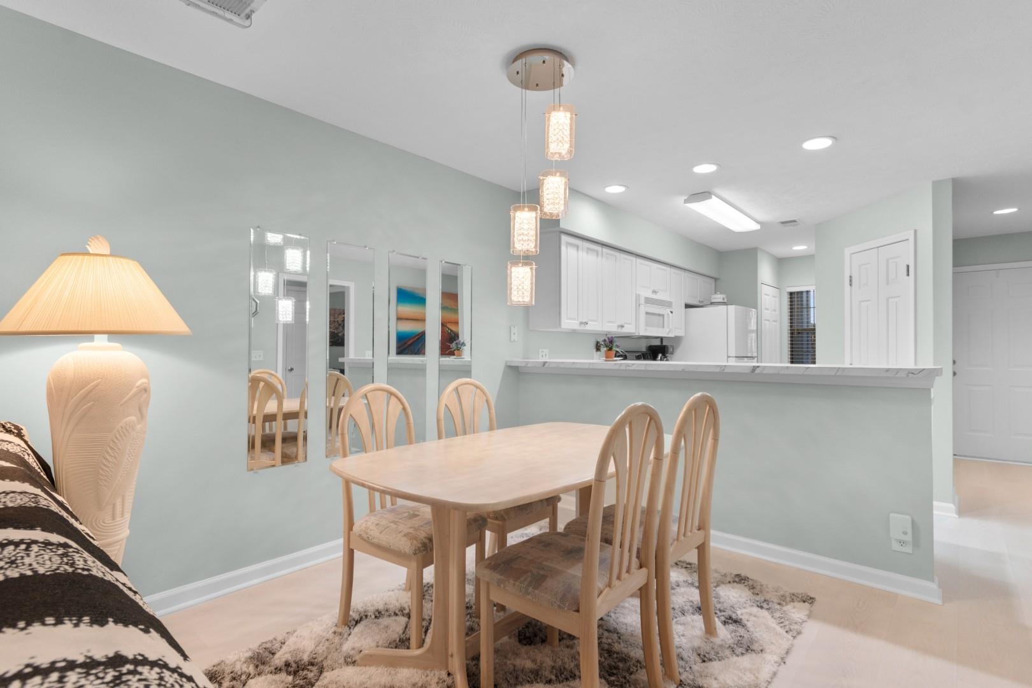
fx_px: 487
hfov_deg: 93.3
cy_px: 344
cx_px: 516
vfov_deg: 70.4
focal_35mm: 17
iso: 100
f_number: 4.8
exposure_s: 1/1.25
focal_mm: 11.5
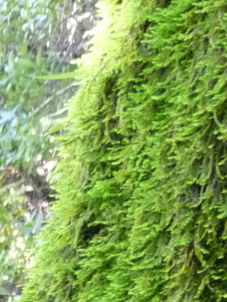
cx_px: -356
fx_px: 3793
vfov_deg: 4.3
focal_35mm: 434
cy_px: 1002
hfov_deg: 3.4
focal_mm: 10.8
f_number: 3.2
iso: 400
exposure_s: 1/15
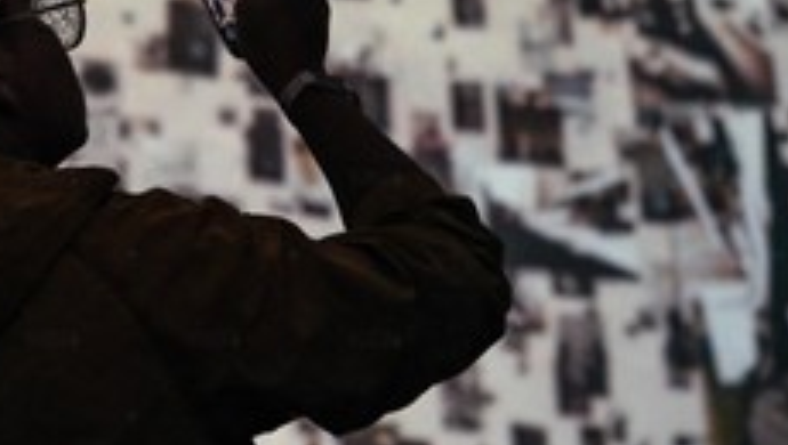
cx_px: 113
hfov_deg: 13.1
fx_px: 3410
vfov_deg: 7.5
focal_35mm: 163
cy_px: 115
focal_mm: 70
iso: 10000
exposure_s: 1/60
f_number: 4.5
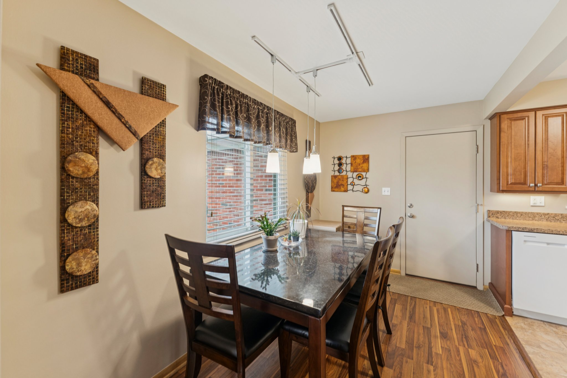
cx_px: 284
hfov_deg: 104.3
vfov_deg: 81.2
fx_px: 220
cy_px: 189
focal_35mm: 14
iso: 200
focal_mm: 14
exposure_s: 1/13
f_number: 4.5
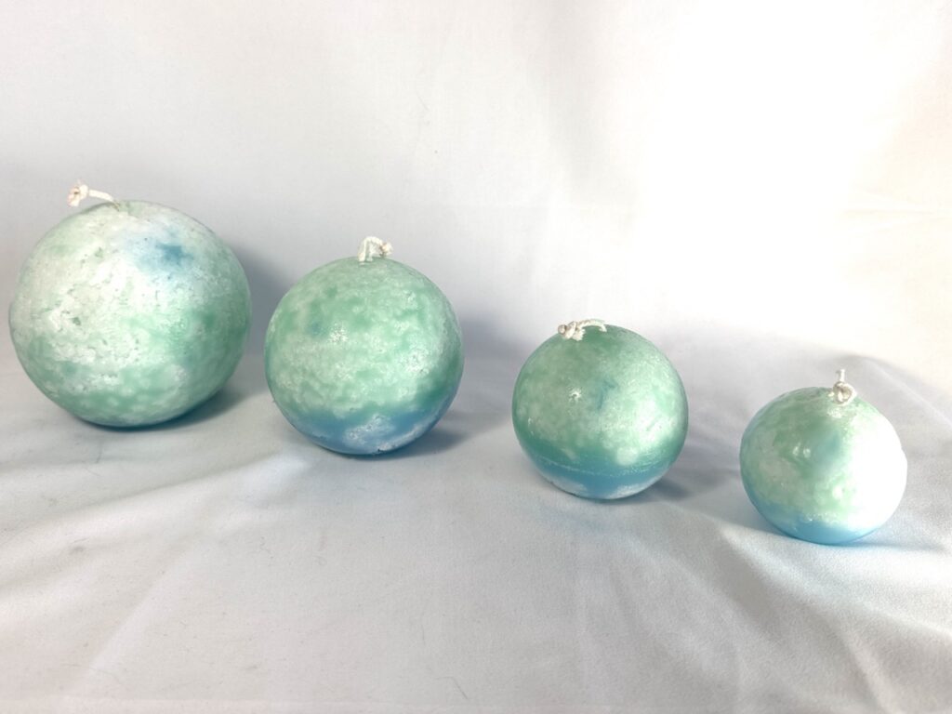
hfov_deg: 71.6
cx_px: 476
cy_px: 357
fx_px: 660
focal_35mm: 24
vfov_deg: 56.8
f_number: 1.78
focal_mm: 6.76
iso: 80
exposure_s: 1/250
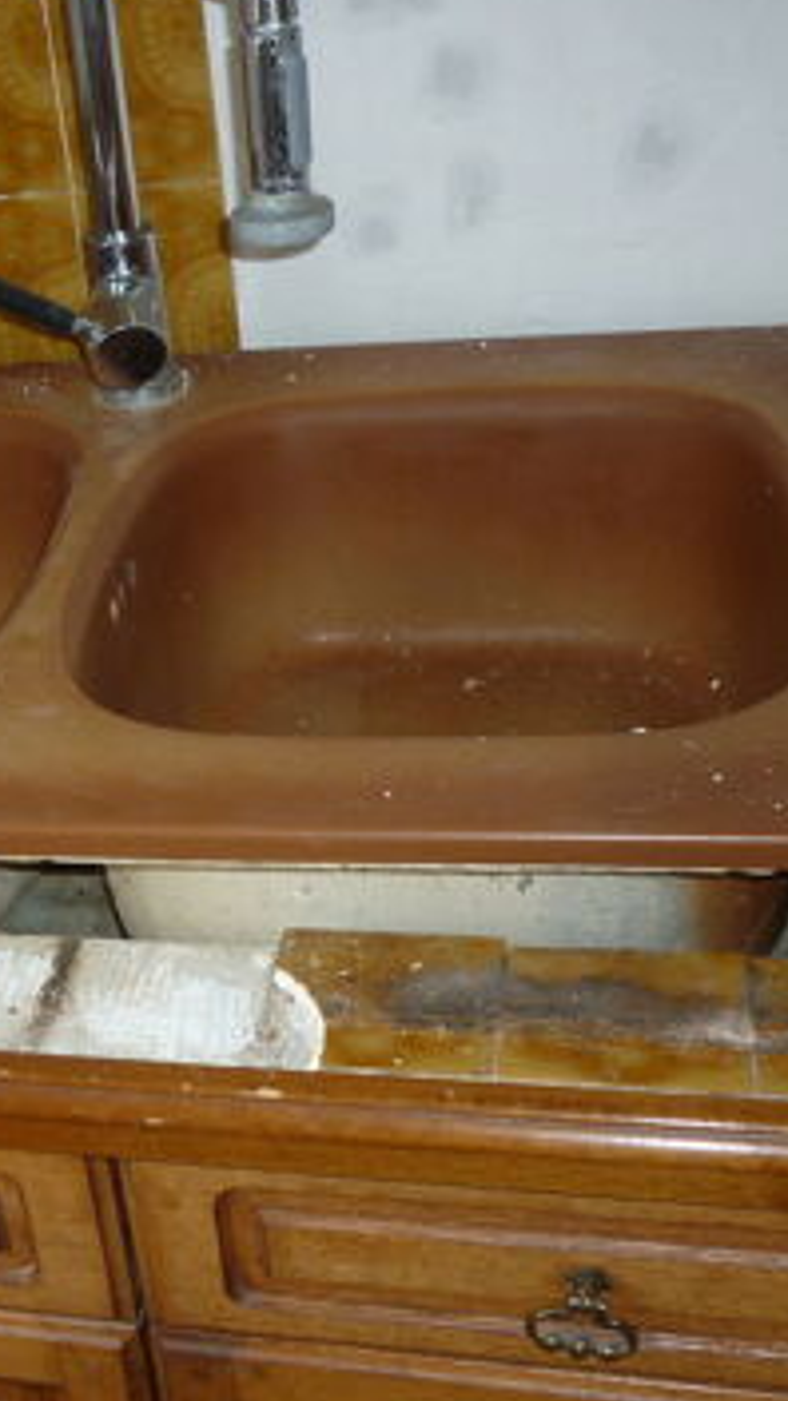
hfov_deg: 23.4
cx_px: 8
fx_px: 1820
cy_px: 689
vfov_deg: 42.1
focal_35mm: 49
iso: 100
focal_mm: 5.5
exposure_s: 1/30
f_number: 2.8
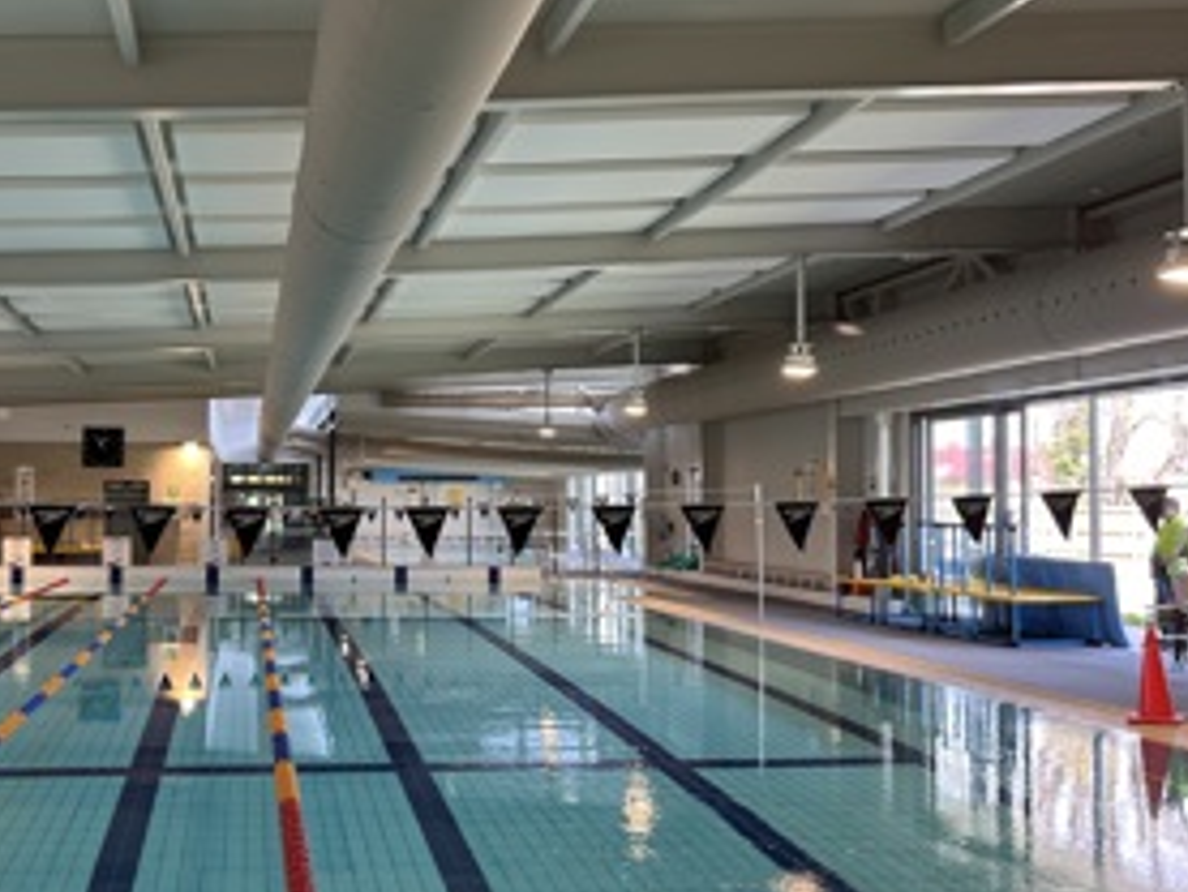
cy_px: 459
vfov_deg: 38.7
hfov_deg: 48.8
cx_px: 350
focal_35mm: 37
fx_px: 1270
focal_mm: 6.86
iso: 100
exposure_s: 1/100
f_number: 1.78
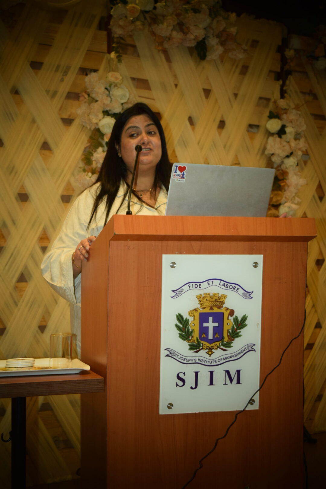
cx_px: 163
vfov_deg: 29.9
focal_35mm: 68
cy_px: 244
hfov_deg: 20.2
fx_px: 917
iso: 800
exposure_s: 1/60
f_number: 5
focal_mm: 45
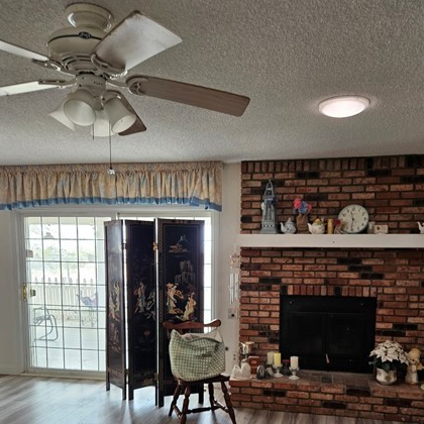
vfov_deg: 50.7
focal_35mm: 31
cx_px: 232
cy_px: 309
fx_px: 430
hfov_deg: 52.5
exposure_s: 1/120
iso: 320
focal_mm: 5.4
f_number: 1.8
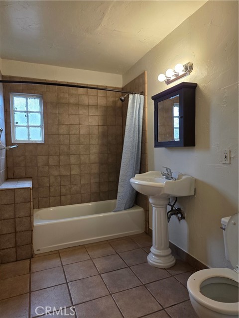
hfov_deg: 58.9
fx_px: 212
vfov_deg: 73.9
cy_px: 159
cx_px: 120
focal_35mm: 23
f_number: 1.7
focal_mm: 6.25
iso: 200
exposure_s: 1/120
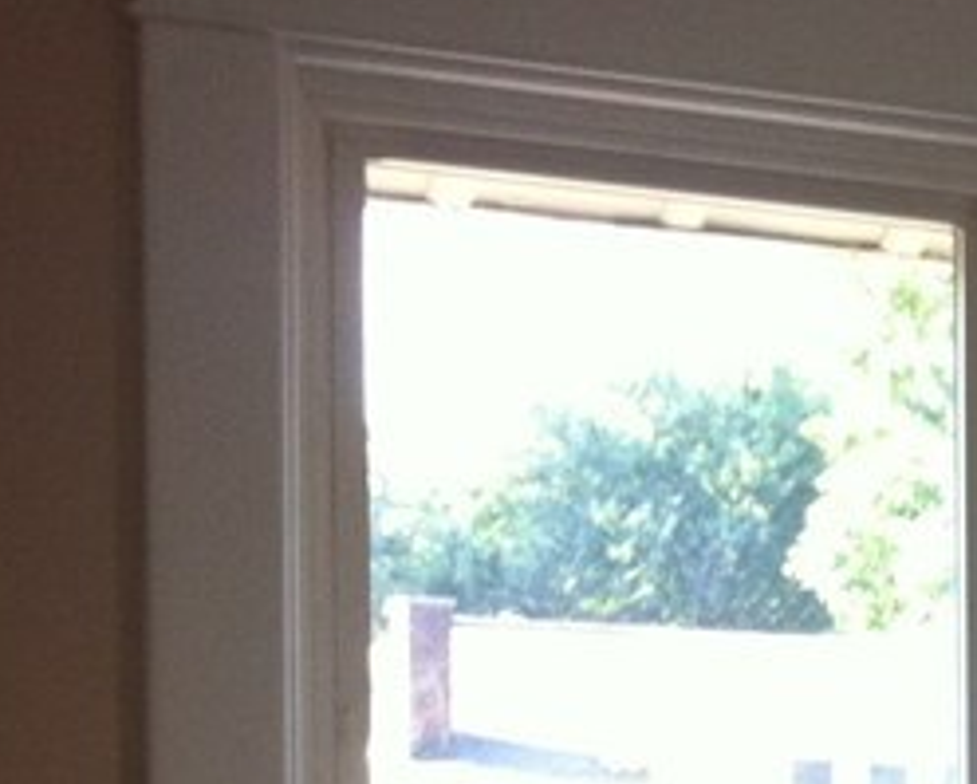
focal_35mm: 141
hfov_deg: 12.1
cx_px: 1974
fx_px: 4082
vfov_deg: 10.5
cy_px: 1257
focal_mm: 3.85
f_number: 2.8
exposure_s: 1/40
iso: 80
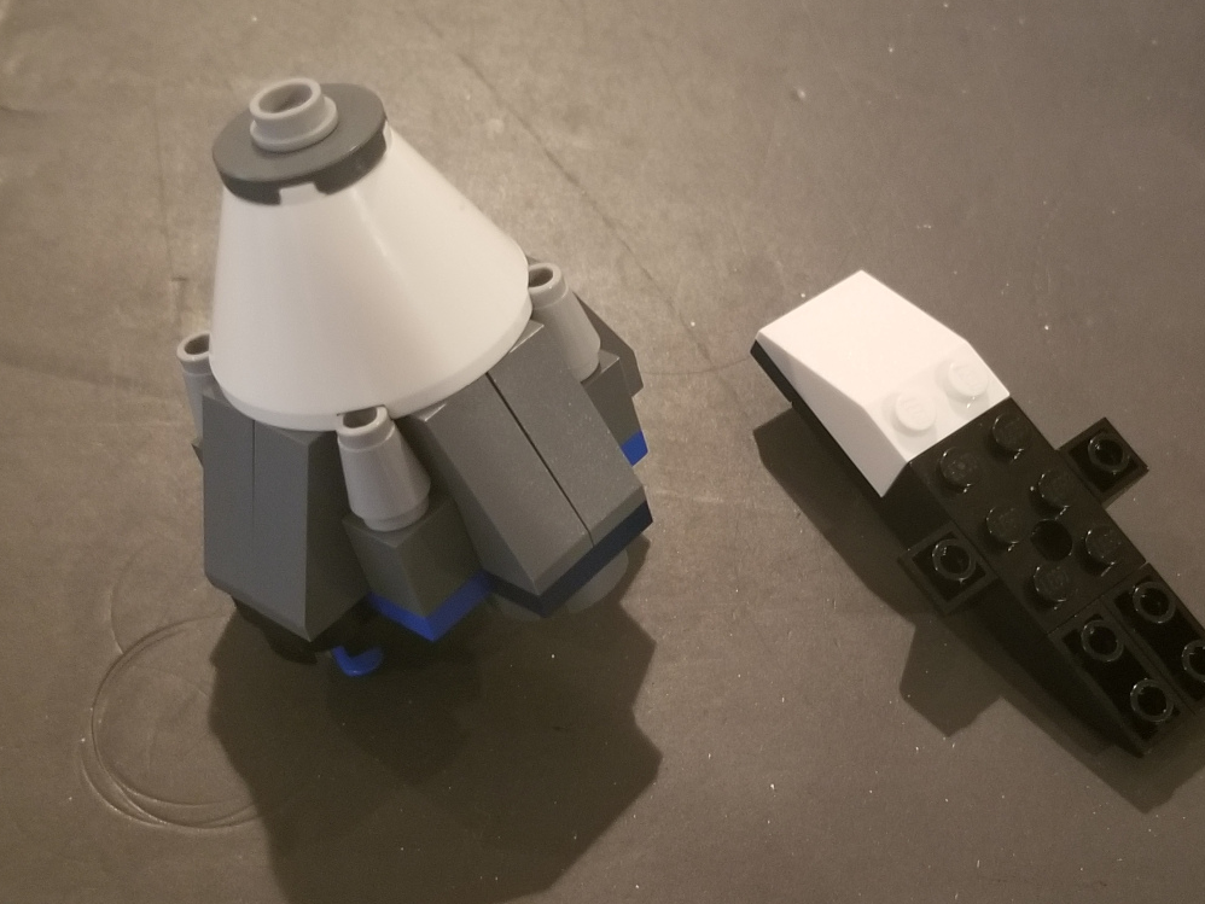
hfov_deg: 52.3
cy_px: 515
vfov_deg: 40.6
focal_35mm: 35
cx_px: 716
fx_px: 1219
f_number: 1.7
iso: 250
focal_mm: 4.25
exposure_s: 1/10
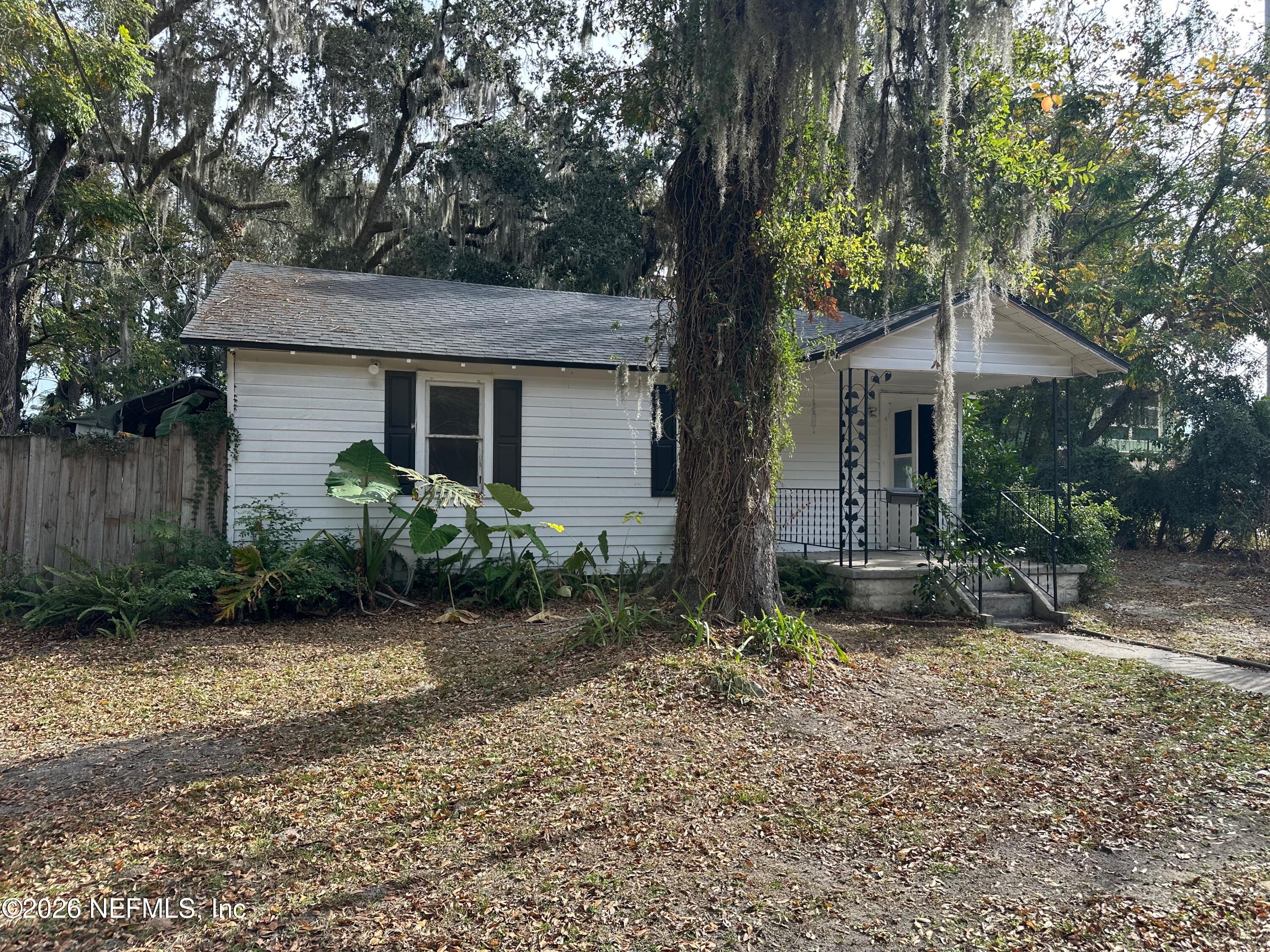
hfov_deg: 71.6
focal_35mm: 24
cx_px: 635
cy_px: 476
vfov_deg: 56.8
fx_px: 881
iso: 80
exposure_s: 1/1119
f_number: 1.78
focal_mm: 6.86
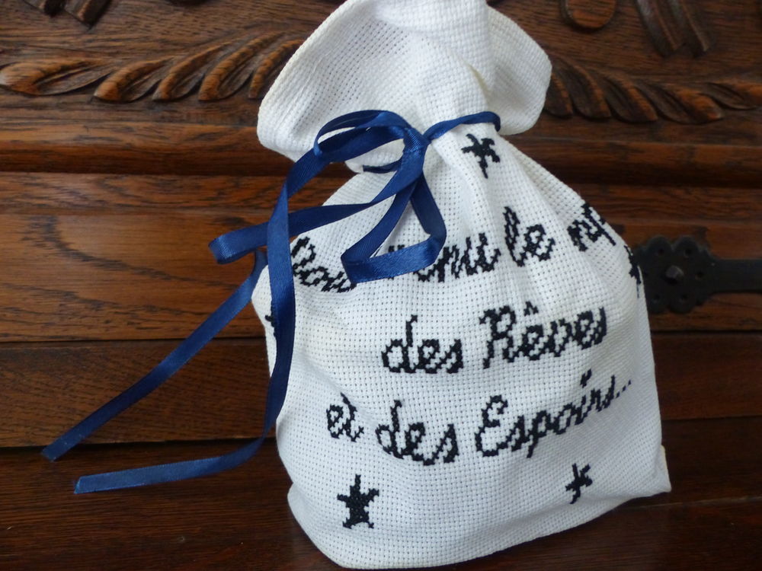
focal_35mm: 25
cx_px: 381
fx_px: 550
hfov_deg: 69.4
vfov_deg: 54.9
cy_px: 286
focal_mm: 4.5
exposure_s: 1/20
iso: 400
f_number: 2.8
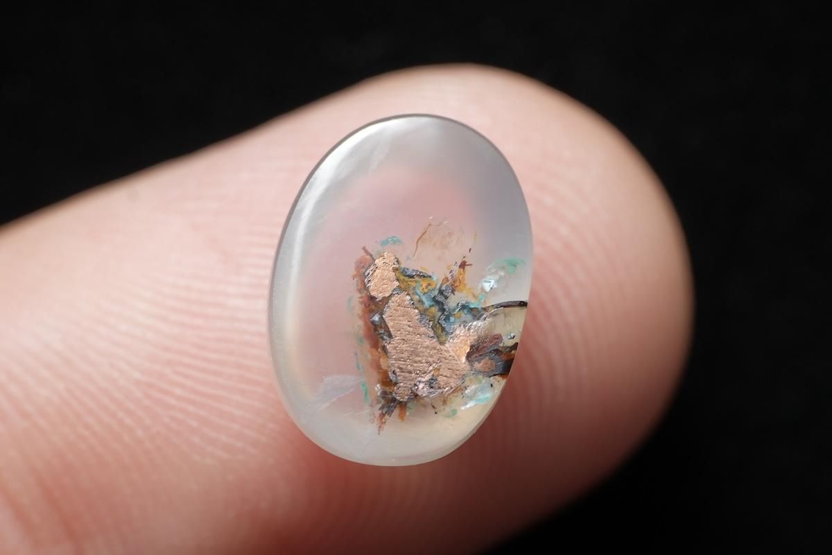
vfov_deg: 18.2
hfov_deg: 27.0
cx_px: 416
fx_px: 1733
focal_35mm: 75
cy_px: 278
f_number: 11
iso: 200
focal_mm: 50
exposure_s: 1/200
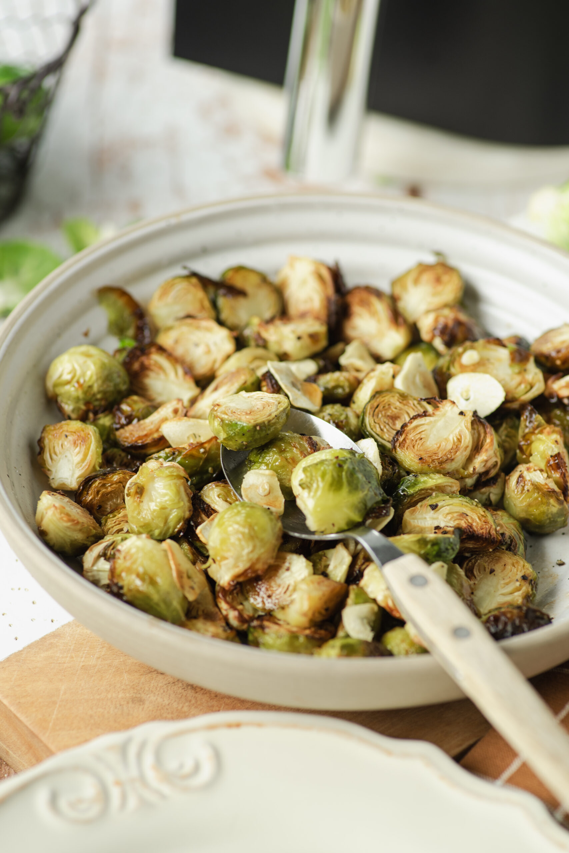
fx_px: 2370
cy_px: 426
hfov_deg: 13.7
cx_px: 284
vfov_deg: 20.4
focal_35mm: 100
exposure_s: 1/80
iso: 250
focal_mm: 100
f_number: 5.6
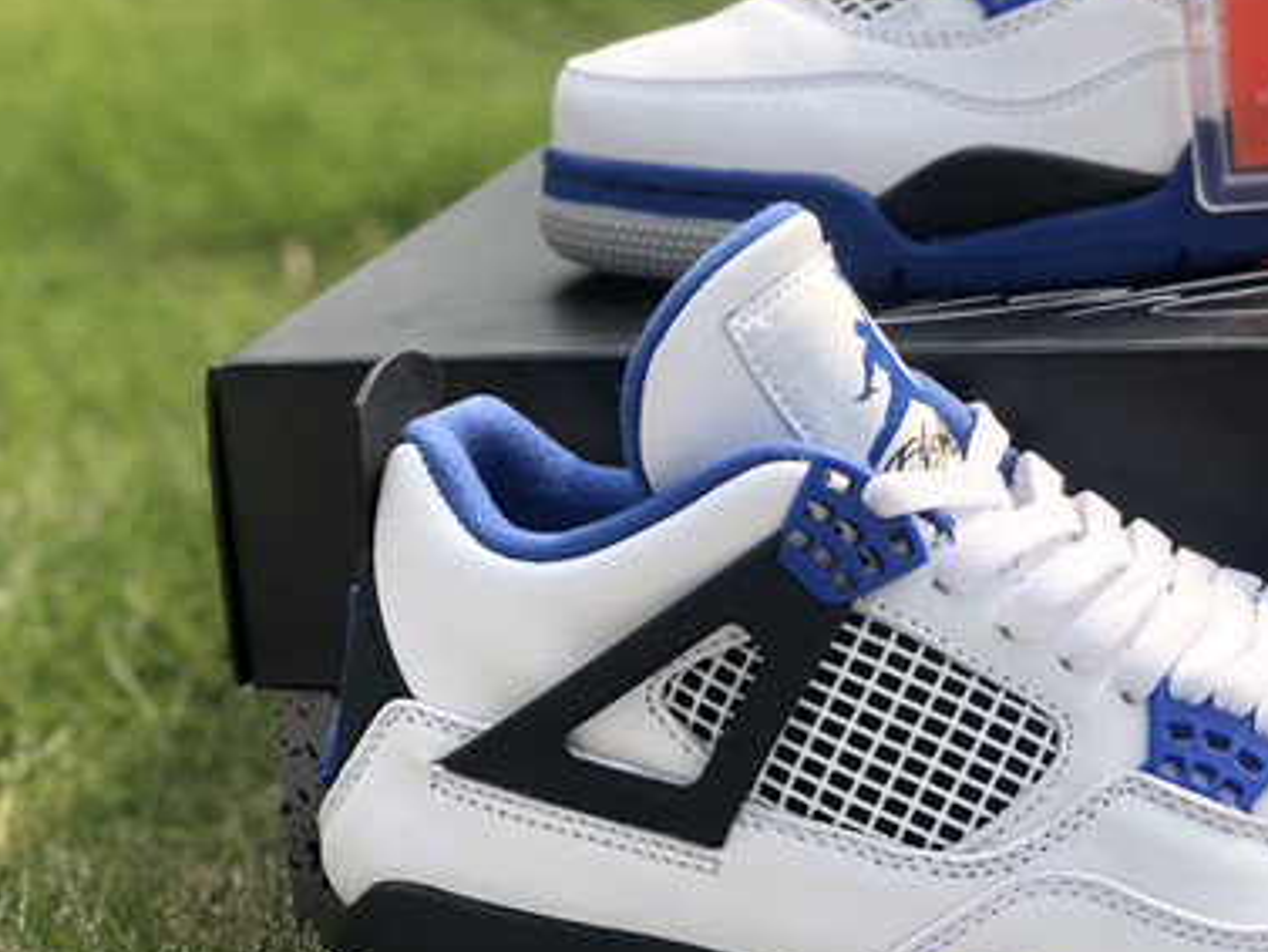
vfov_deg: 14.5
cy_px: 318
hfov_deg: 18.9
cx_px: 1133
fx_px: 3737
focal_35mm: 102
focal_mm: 6
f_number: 2.4
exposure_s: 1/585
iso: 16
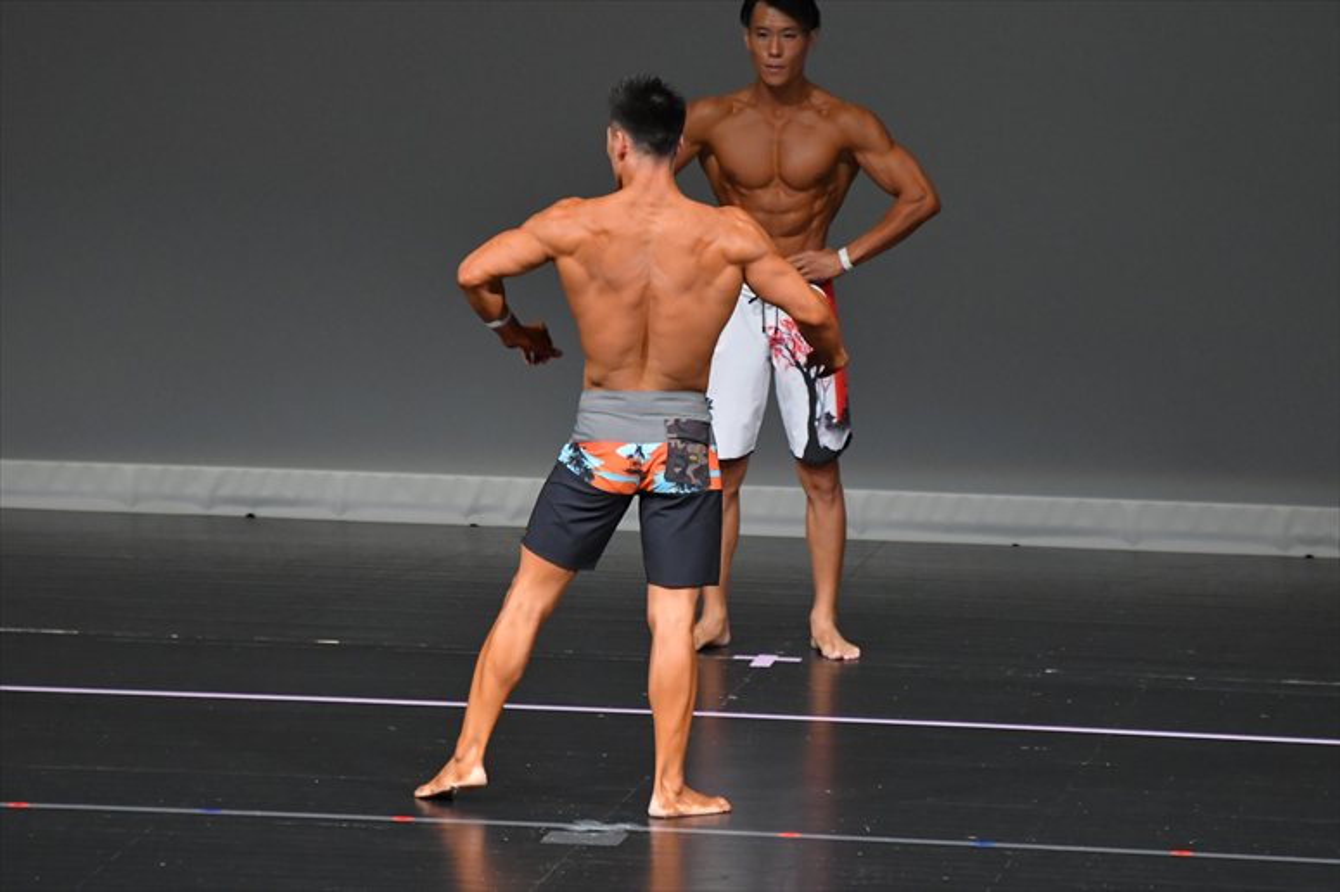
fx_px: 12836
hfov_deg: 6.0
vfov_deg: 4.0
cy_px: 446
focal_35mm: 345
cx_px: 670
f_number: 5.6
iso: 4000
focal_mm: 230
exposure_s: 1/400
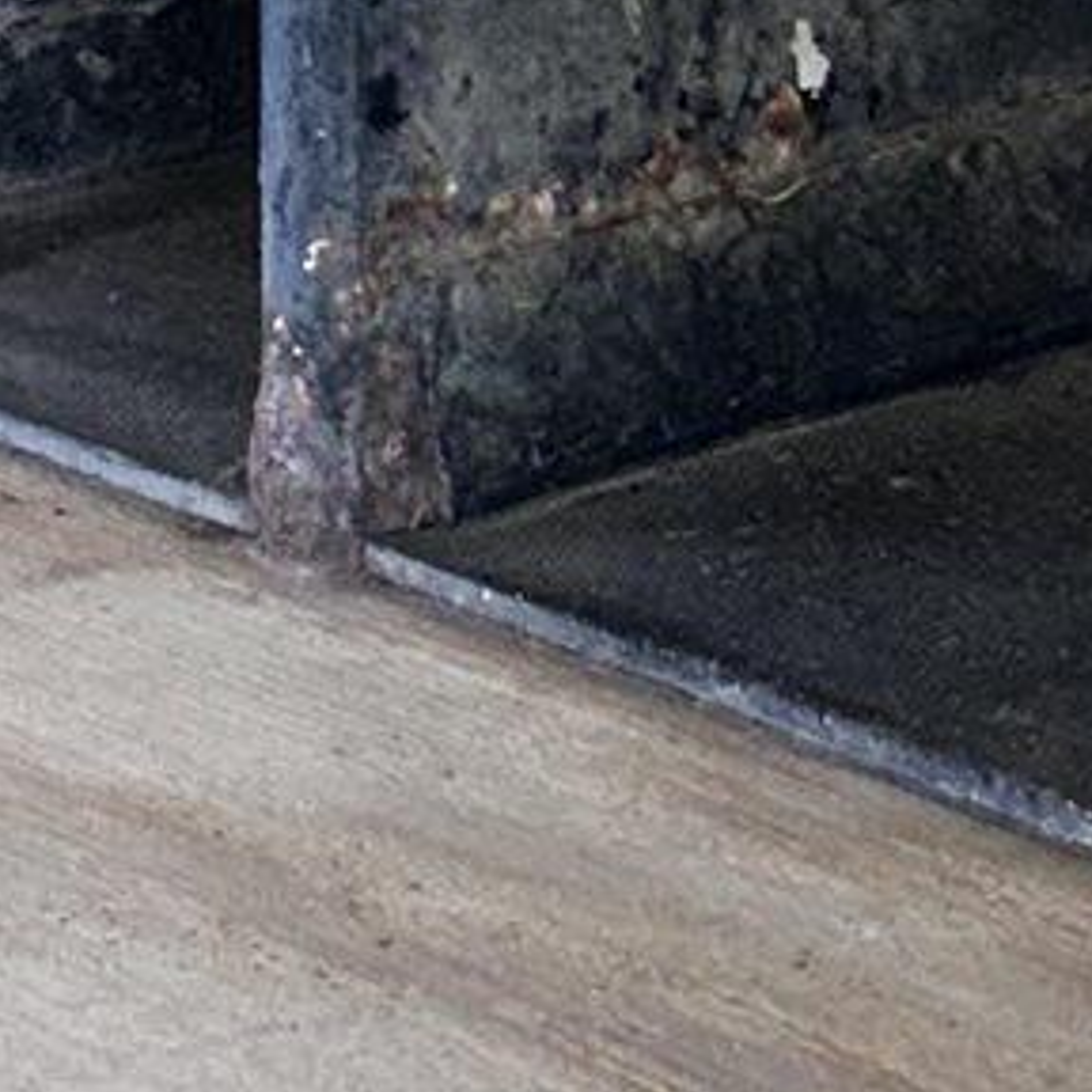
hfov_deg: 9.3
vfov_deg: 9.1
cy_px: -899
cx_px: -379
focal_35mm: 184
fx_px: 6567
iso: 80
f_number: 1.5
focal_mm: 5.7
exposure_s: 1/120
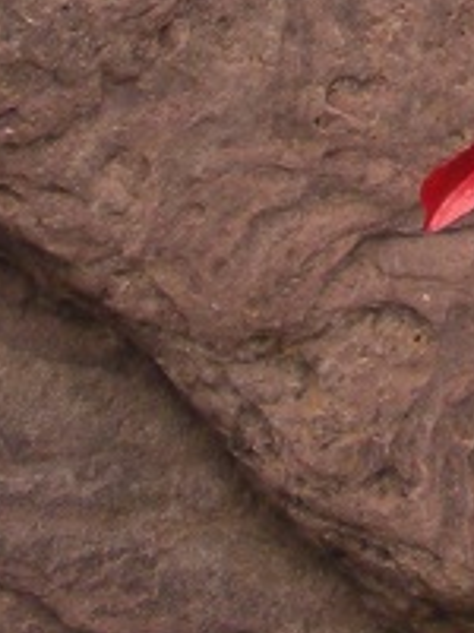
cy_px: -1090
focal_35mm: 240
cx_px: 727
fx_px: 4382
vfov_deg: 7.5
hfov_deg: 6.1
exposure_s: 1/282
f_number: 3.5
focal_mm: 6.3
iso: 64
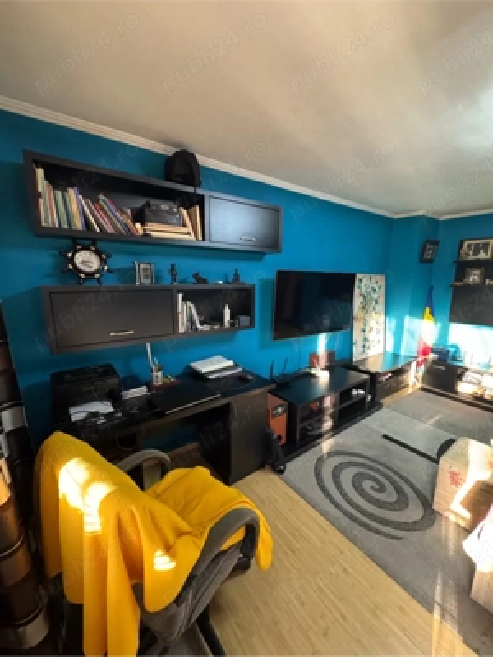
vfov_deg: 102.1
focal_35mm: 14
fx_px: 266
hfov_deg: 85.7
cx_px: 246
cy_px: 328
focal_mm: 2.22
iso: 640
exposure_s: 1/60
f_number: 2.2
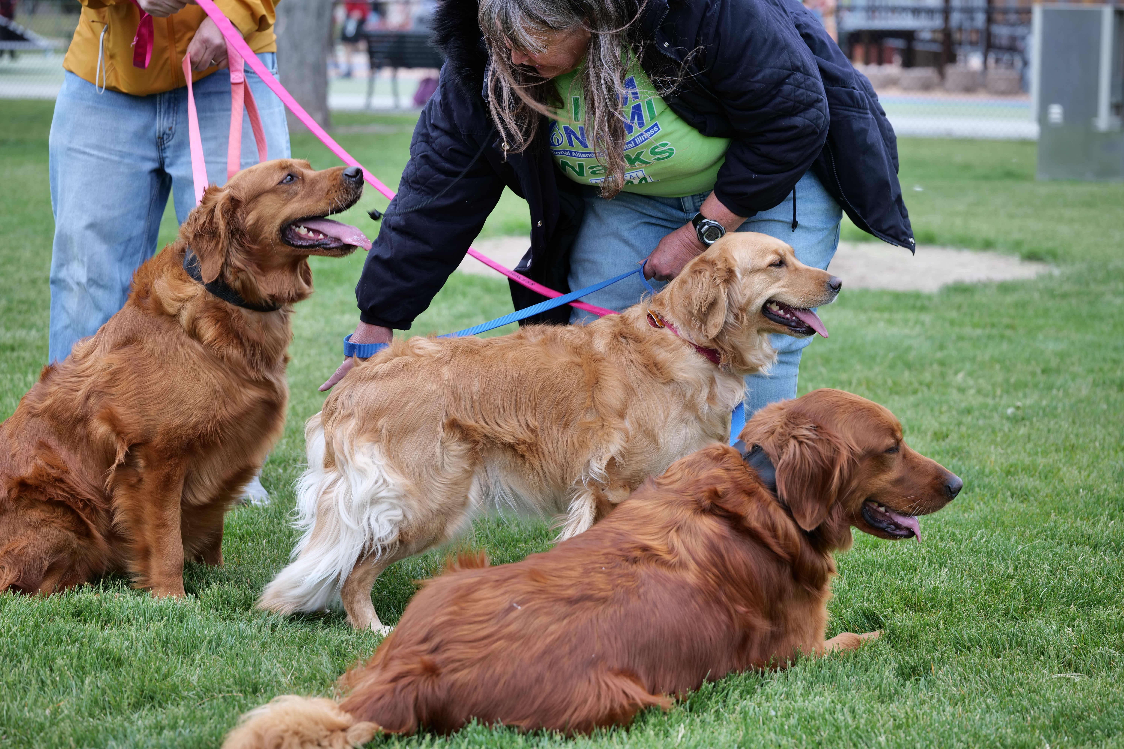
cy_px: 374
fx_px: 2966
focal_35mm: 95
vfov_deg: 14.4
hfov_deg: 21.5
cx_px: 562
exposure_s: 1/160
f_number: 5.2
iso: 160
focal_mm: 95
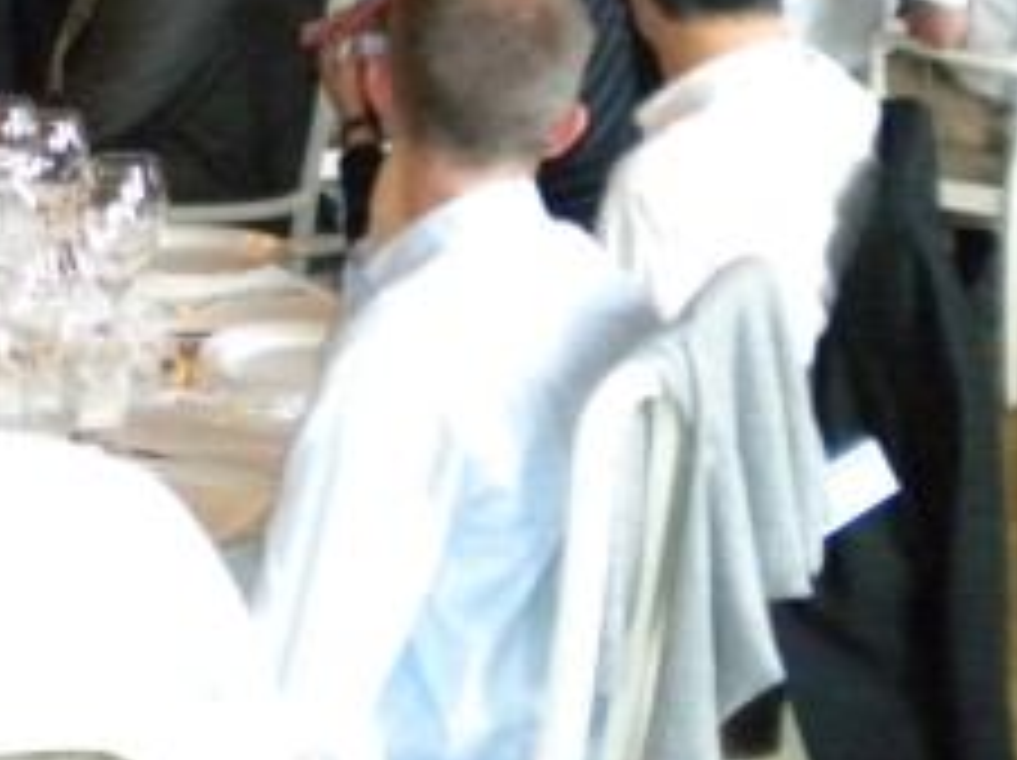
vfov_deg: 15.1
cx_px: -130
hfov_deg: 20.1
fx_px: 2729
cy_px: -229
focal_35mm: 93
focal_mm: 6.3
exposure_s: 1/32.3
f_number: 3.1
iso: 800
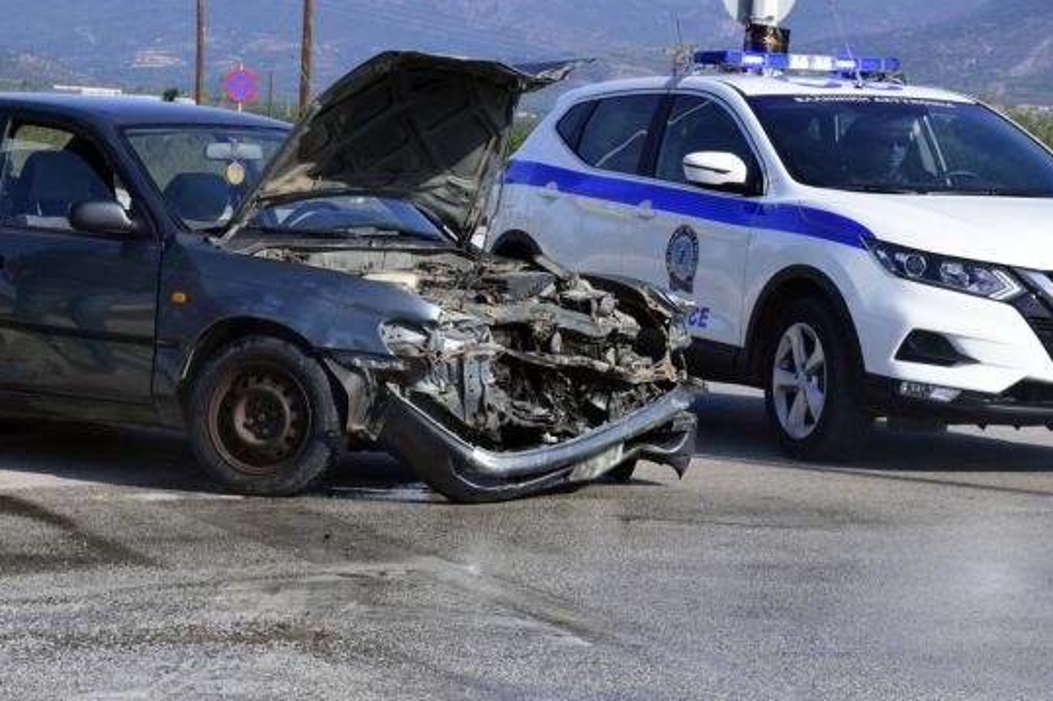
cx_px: 589
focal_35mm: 125
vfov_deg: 11.0
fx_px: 3654
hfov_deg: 16.4
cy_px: 304
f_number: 13
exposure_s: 1/2500
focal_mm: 70
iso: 2000
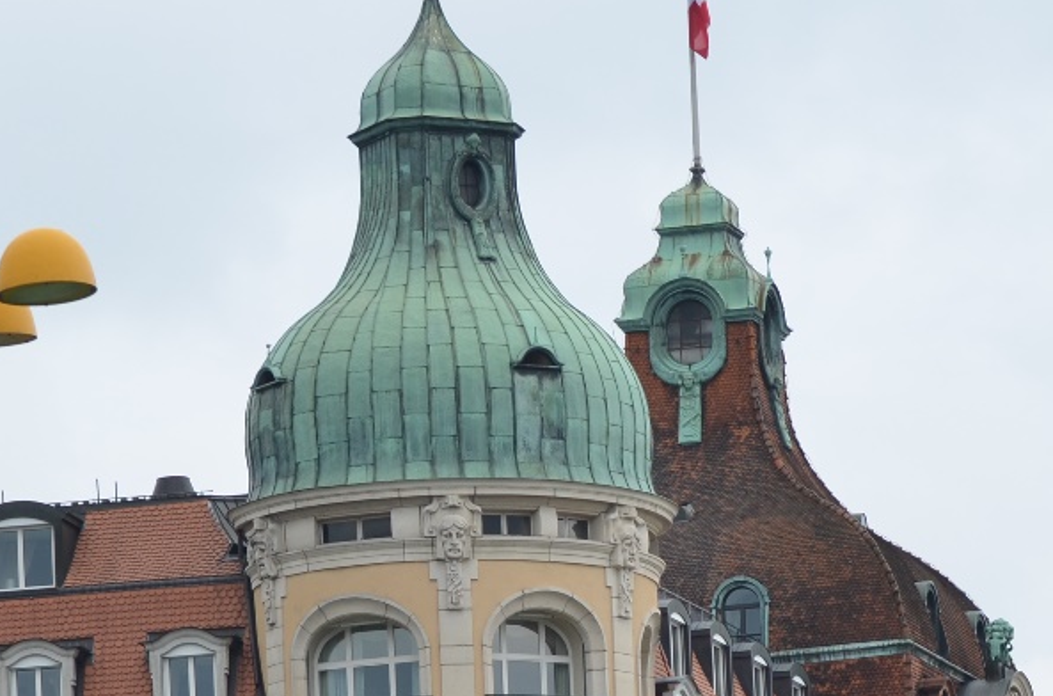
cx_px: 474
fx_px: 7322
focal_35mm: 251
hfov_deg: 8.2
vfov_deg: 5.4
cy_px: 789
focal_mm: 62
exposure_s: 1/250
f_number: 8
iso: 140
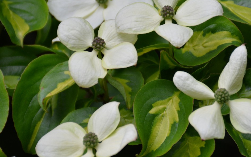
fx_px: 2326
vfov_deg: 3.9
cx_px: 157
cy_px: 61
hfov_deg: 6.2
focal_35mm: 340
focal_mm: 140
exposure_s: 1/500
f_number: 5.6
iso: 400
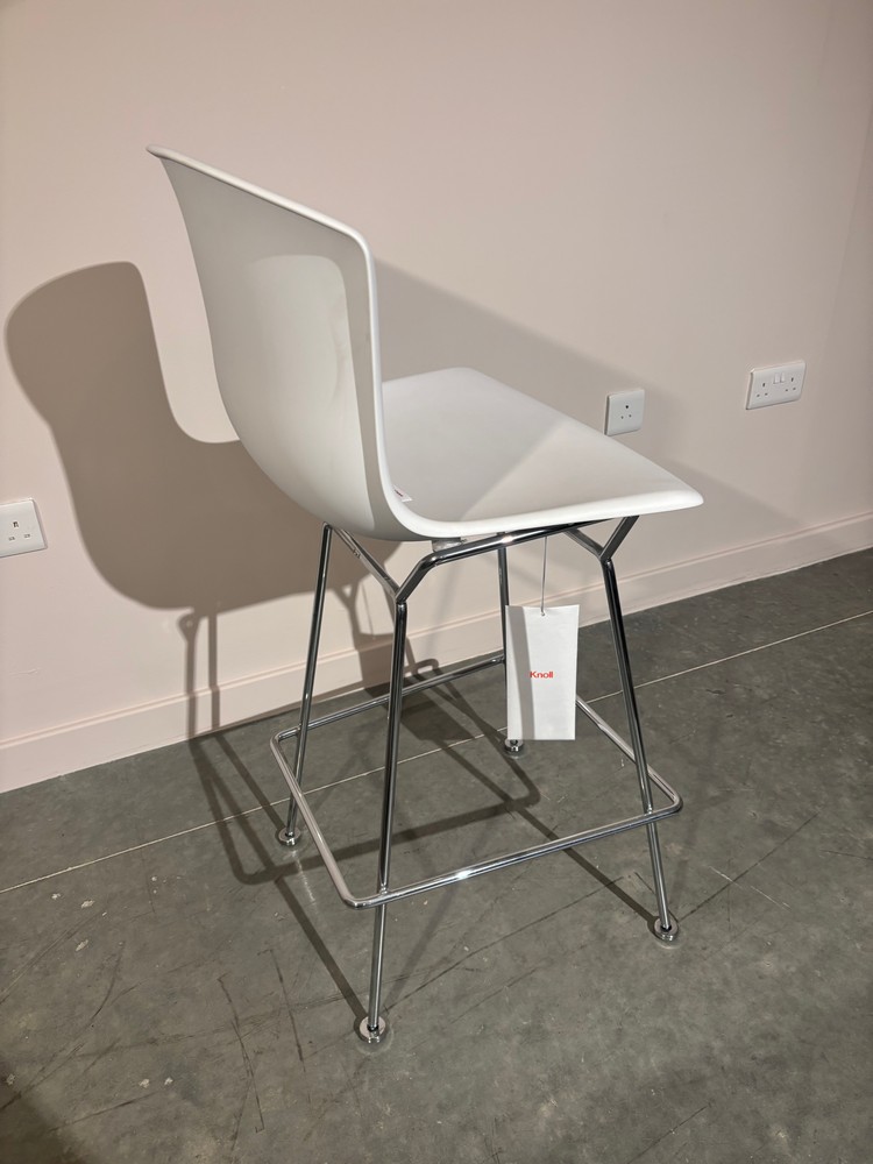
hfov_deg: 53.1
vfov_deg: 67.3
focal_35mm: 26
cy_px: 582
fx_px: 874
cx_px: 436
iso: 80
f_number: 1.6
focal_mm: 5.96
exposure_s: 1/100
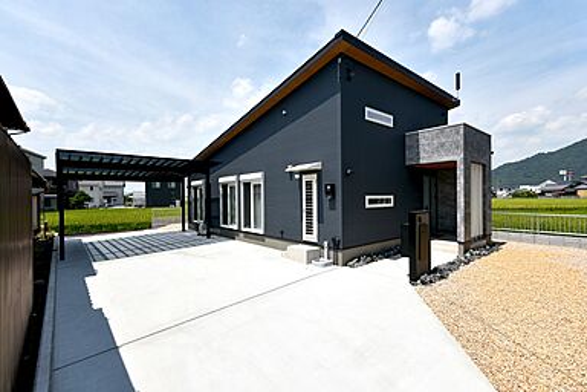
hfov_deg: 96.7
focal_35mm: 16
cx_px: 294
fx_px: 261
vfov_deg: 73.7
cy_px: 196
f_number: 11
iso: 200
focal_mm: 16
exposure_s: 1/500
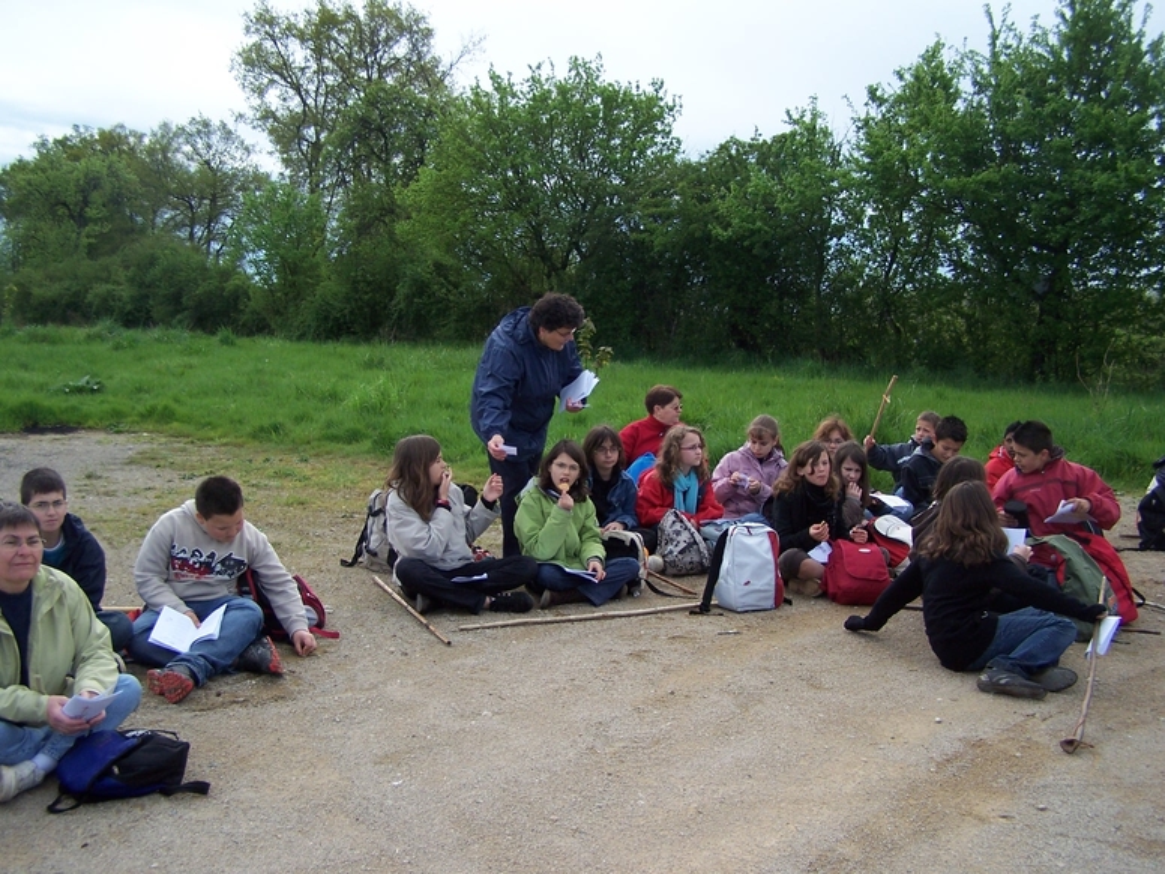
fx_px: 1279
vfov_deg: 37.7
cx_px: 582
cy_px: 437
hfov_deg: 49.0
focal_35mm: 38
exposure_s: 1/750
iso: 80
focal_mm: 6.3
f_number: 2.8
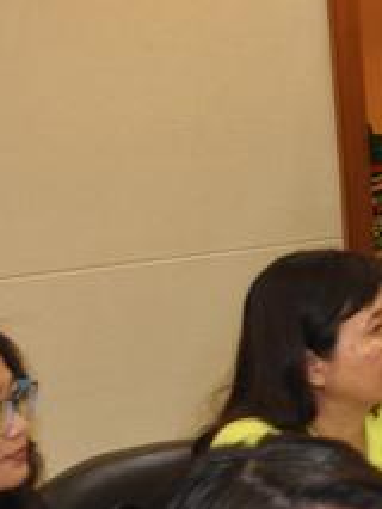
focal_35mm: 190
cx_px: 1232
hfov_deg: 6.9
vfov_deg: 10.4
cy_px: 341
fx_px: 2793
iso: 640
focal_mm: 26
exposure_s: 1/60
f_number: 4
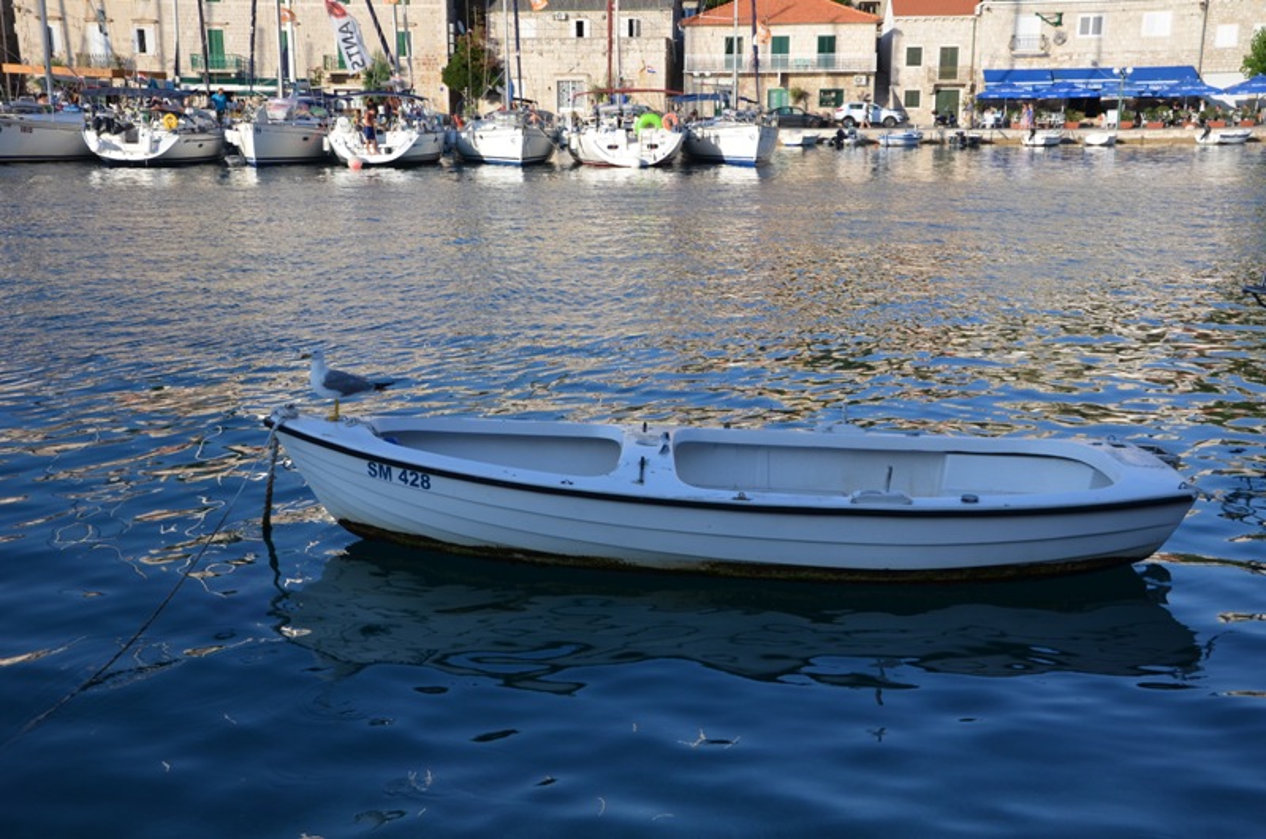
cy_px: 420
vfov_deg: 31.8
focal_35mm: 42
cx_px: 633
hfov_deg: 46.5
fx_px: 1474
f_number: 7.1
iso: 200
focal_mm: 28
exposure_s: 1/200
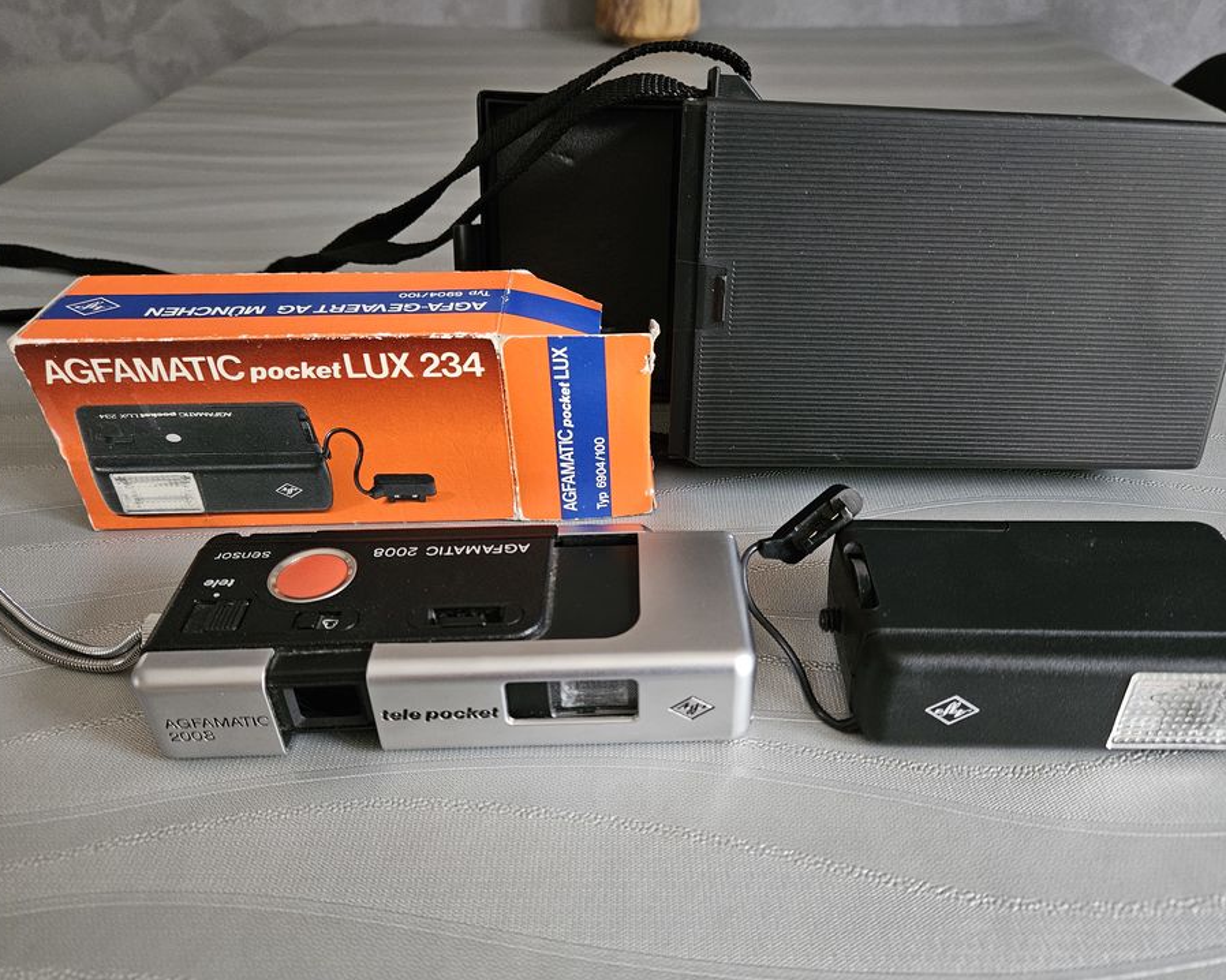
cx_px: 666
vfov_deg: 56.8
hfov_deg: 68.0
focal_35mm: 25
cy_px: 487
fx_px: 907
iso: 640
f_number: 1.8
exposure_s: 1/24
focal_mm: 5.4
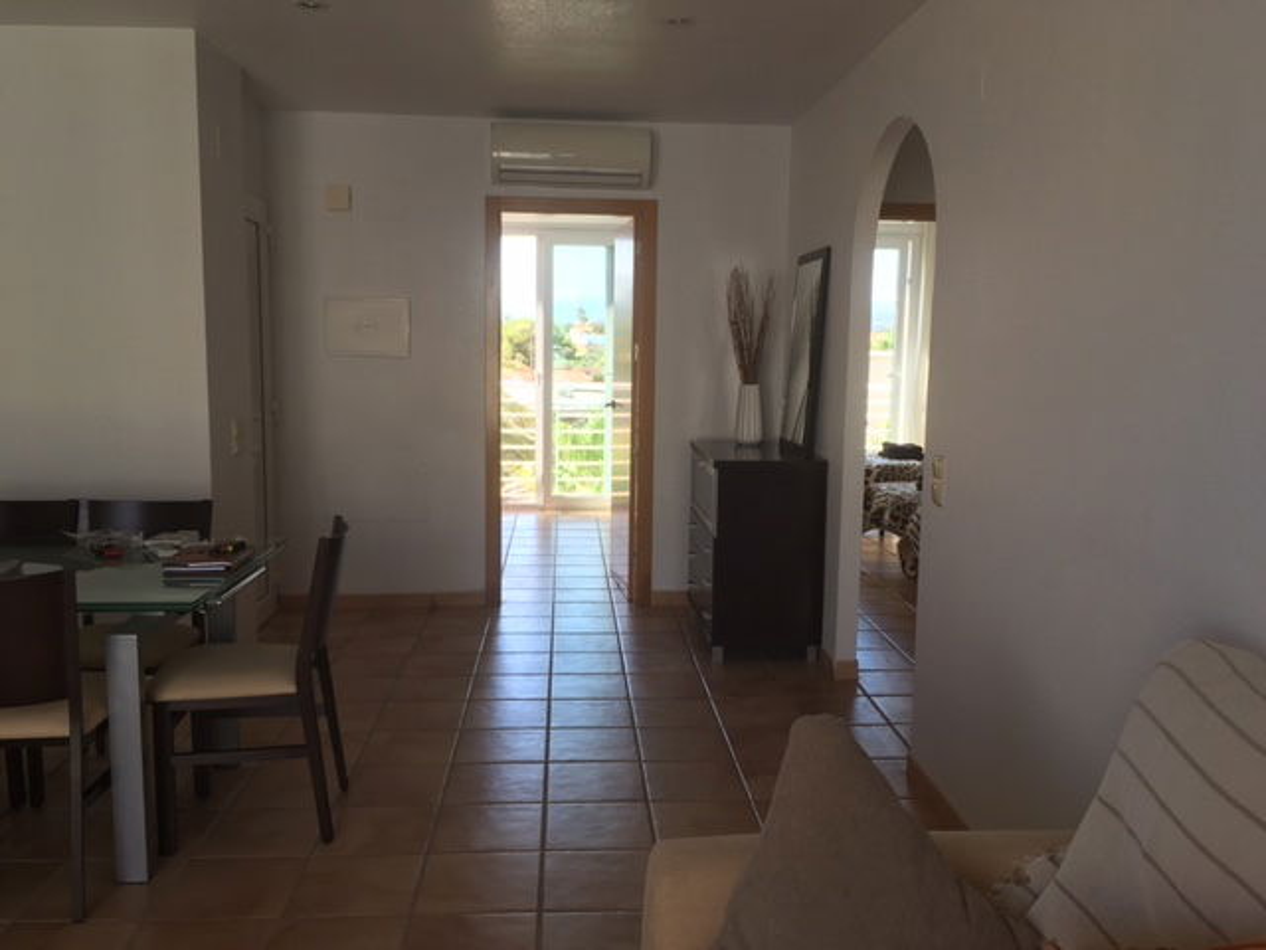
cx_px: 633
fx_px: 1061
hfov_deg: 61.7
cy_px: 475
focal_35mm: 29
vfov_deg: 48.2
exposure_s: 1/100
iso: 25
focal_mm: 4.15
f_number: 2.2
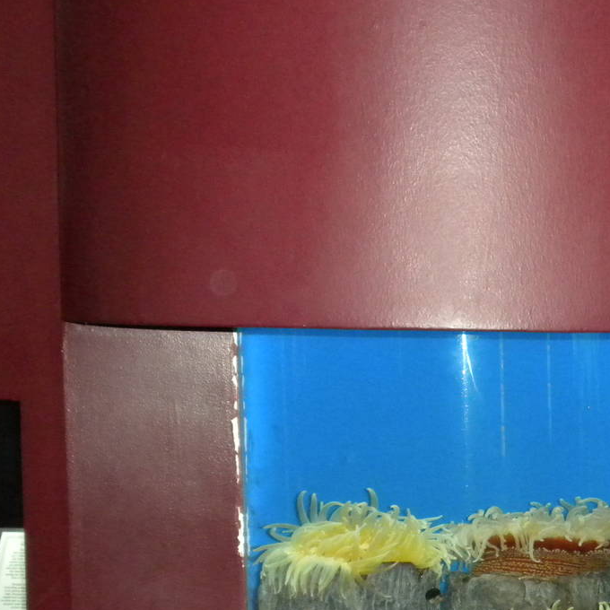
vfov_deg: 22.2
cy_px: 478
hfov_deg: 21.7
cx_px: 597
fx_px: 1535
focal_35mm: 77
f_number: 3.5
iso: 400
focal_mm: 6.6
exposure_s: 1/37.4
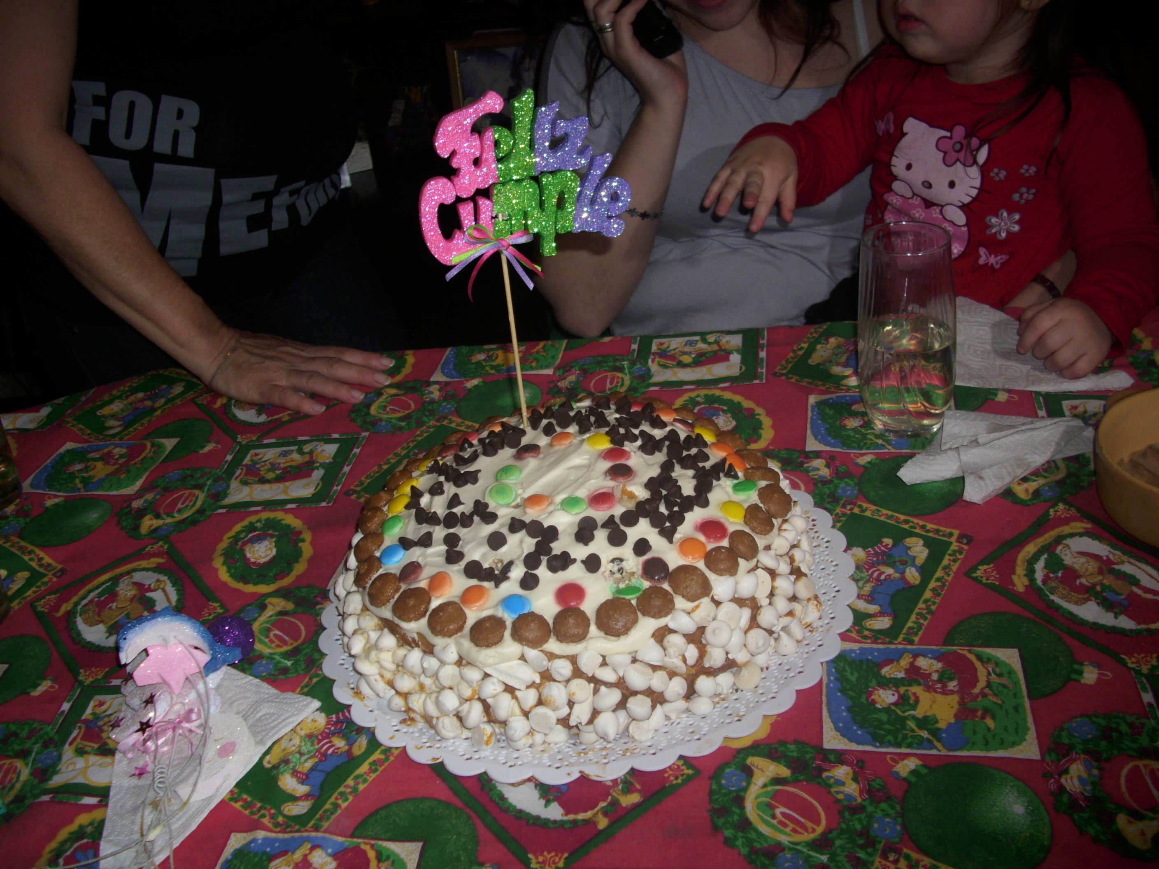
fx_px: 1038
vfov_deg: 45.4
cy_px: 434
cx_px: 580
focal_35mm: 31
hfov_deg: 58.4
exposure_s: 1/200
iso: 50
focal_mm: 6.2
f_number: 2.8
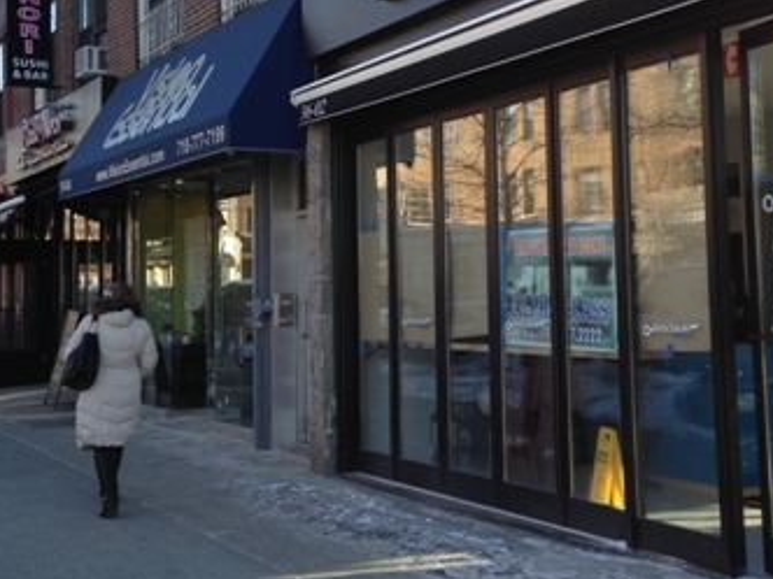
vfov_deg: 25.9
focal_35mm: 56
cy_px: 190
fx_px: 1251
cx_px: 487
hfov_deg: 34.2
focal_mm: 4.12
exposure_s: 1/326
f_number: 2.4
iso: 50
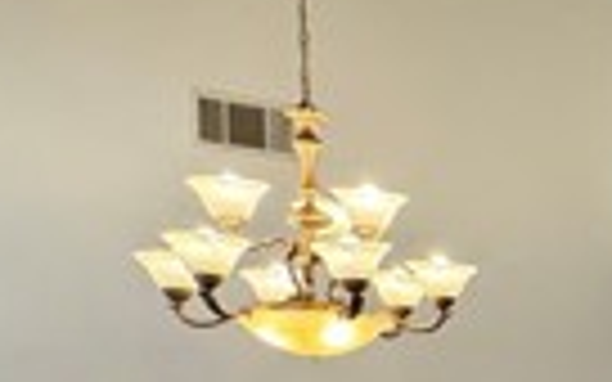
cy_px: 508
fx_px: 1168
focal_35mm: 70
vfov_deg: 17.4
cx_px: 950
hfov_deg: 23.0
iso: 200
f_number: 2.2
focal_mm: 2.22
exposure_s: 1/120
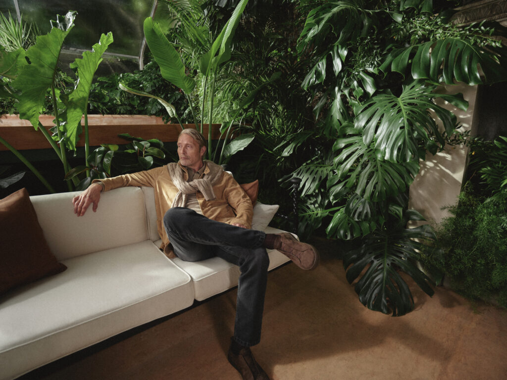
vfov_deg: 74.7
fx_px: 249
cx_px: 254
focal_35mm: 17
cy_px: 190
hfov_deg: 91.0
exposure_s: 1/125
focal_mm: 22.1
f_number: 4
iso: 800
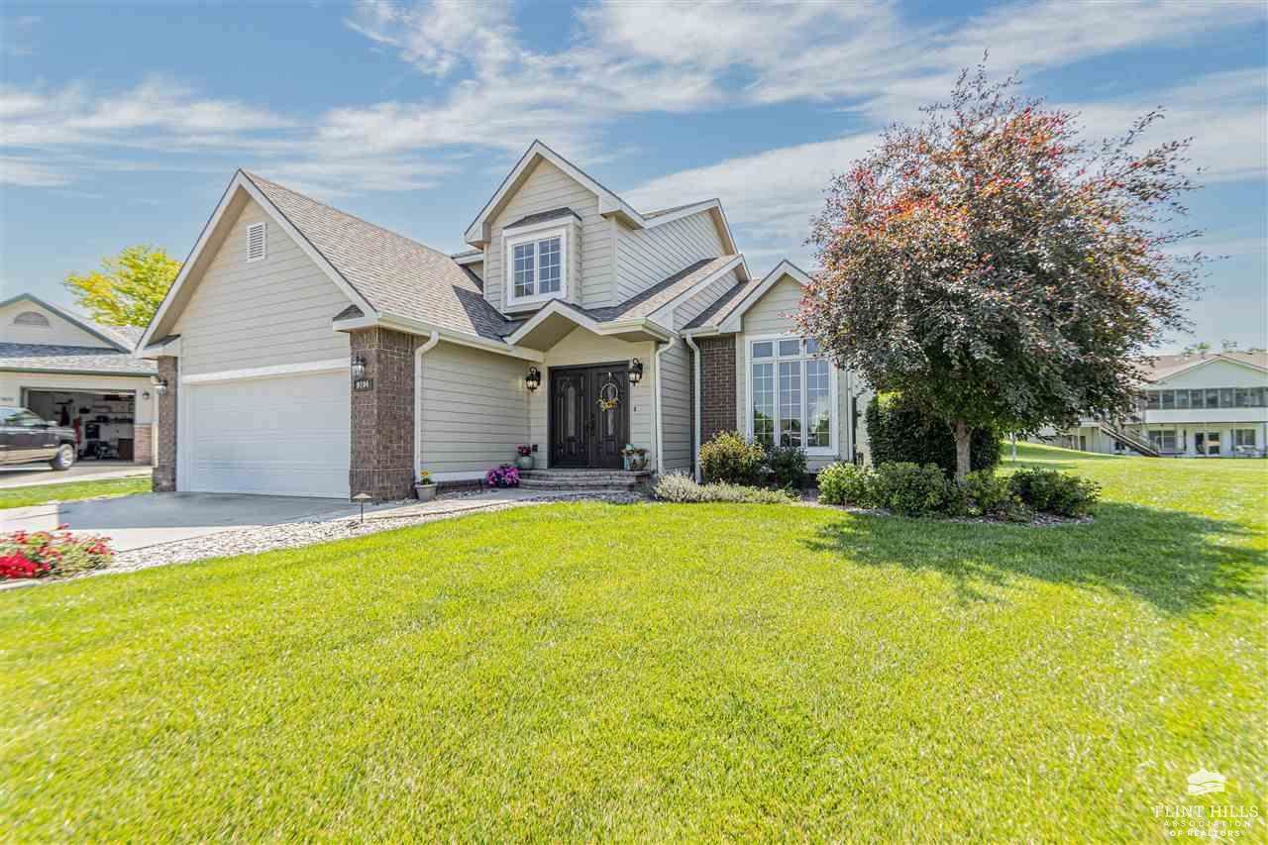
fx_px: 528
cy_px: 422
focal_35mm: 15
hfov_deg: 100.4
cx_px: 634
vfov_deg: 77.3
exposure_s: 1/200
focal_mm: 10
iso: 100
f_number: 7.1
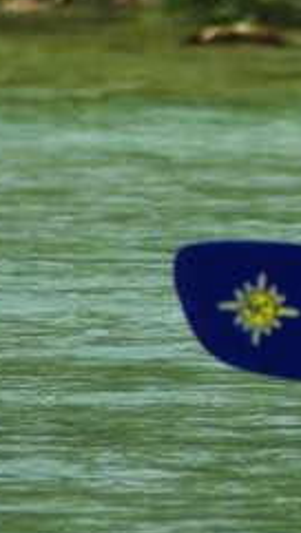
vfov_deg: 1.1
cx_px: 932
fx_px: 26822
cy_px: 168
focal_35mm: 1895
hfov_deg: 0.6
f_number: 8
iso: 160
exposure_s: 1/640
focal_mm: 300
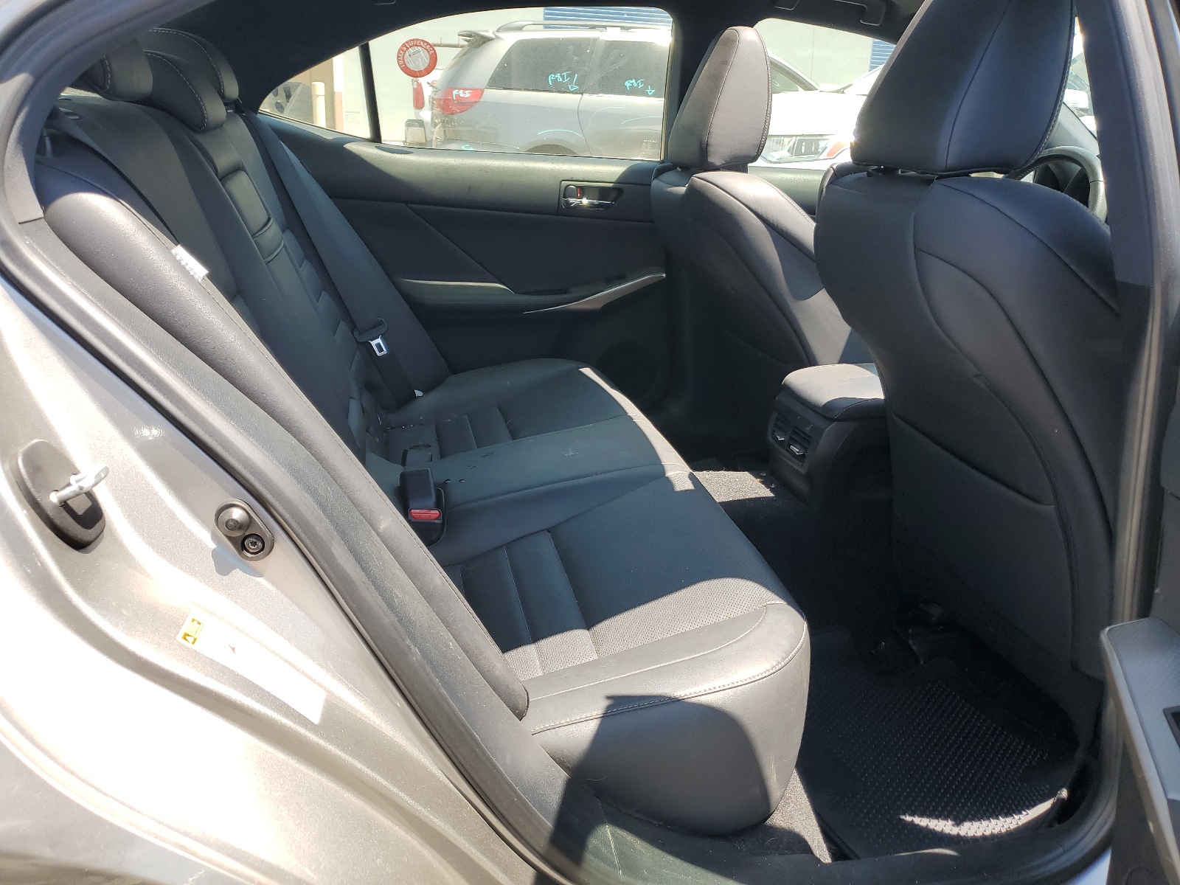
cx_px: 590
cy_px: 442
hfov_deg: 67.3
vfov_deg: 53.1
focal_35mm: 26
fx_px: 886
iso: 50
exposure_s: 1/556
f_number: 1.5
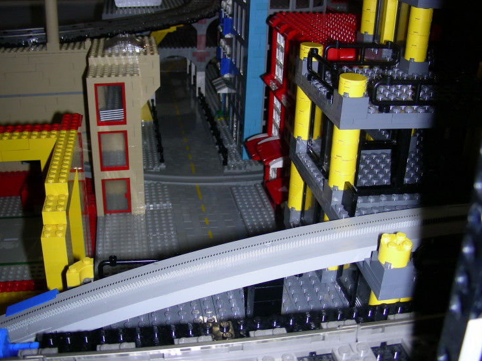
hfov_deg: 45.8
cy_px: 168
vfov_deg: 35.1
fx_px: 571
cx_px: 236
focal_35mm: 41
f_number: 3.5
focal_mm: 6.3
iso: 50
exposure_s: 1/60.1
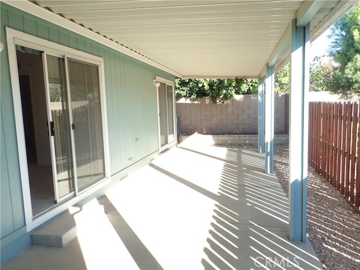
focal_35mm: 25
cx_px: 180
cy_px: 135
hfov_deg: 69.4
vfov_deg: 54.9
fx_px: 260
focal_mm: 4.5
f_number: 2.8
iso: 100
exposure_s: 1/160
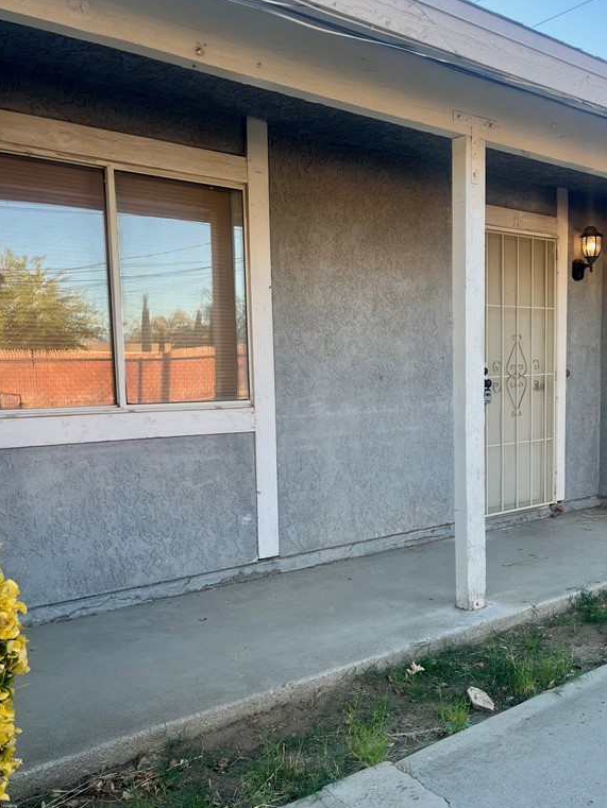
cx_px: 387
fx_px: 818
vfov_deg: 52.5
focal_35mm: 35
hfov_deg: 40.4
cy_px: 455
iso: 50
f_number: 1.6
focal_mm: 5.1
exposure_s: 1/295
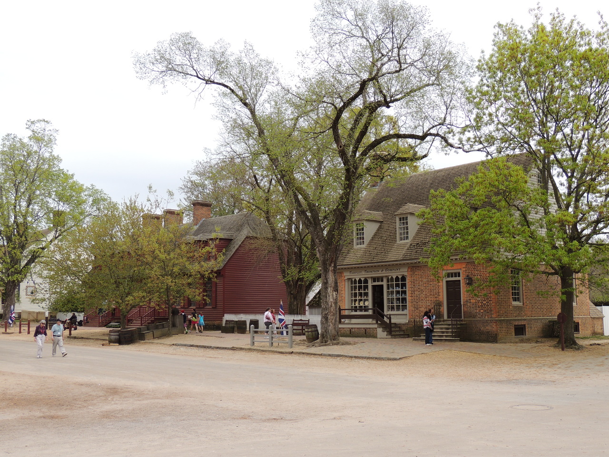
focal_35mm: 40
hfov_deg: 46.8
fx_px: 704
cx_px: 304
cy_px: 228
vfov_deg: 36.0
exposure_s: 1/800
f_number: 3.3
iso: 100
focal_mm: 7.1
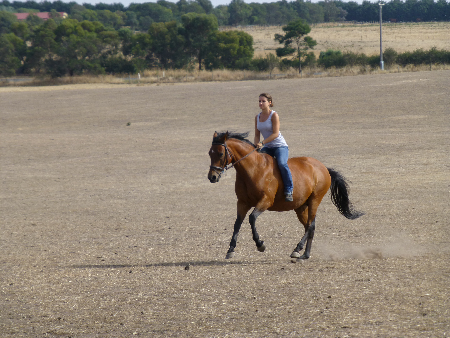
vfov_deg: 7.5
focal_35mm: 199
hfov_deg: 9.9
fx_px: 2587
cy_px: 169
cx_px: 225
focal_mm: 35.6
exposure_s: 1/400
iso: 100
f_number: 5.5
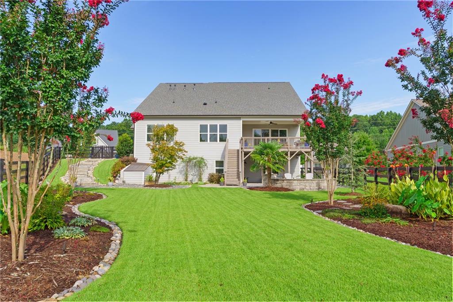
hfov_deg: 72.6
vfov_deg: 52.2
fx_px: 308
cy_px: 151
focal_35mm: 24
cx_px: 226
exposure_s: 1/500
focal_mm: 24.5
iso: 1250
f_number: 8
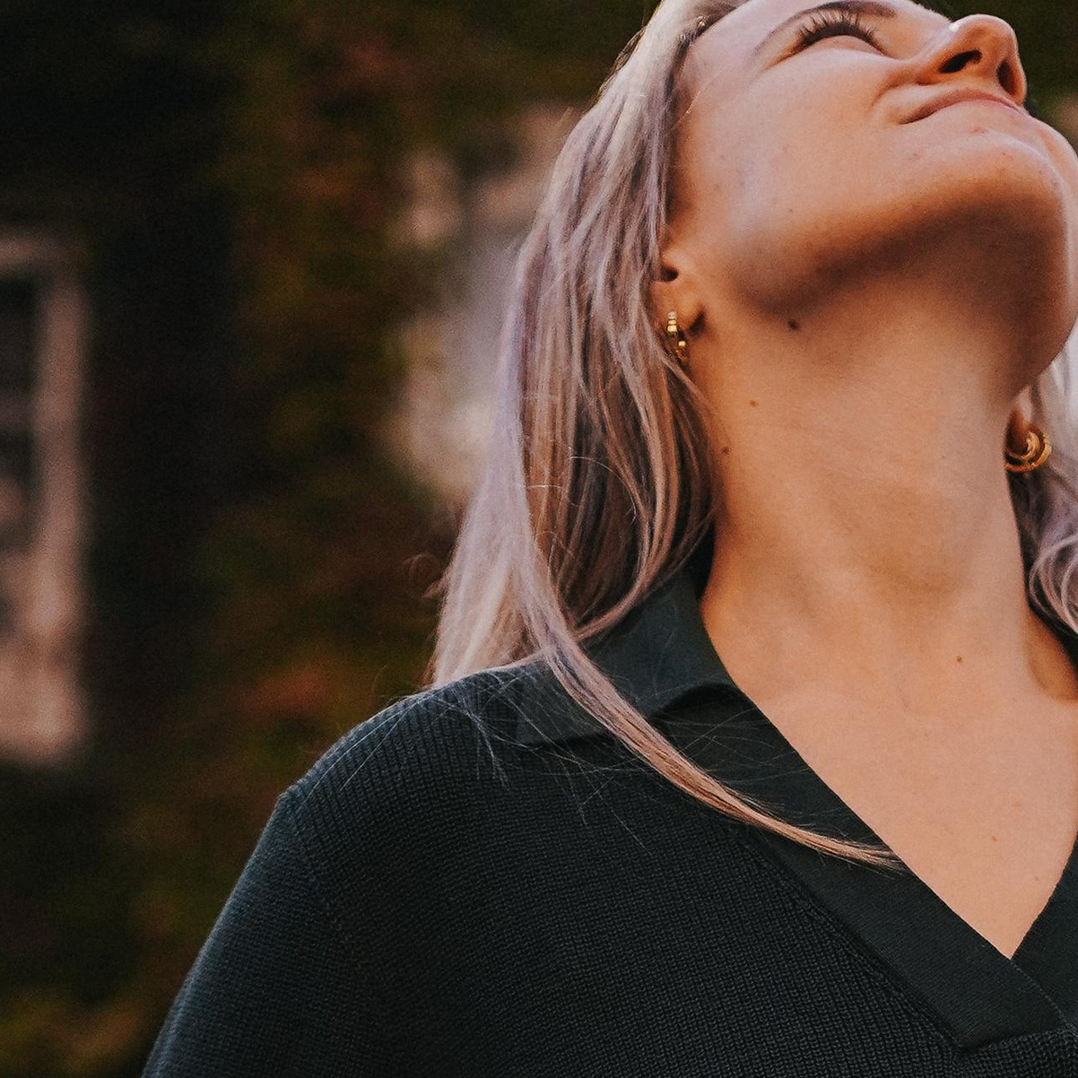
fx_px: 3347
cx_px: 898
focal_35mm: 95
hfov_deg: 18.1
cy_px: 1078
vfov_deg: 17.9
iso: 250
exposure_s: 1/8000
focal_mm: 35
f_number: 1.8
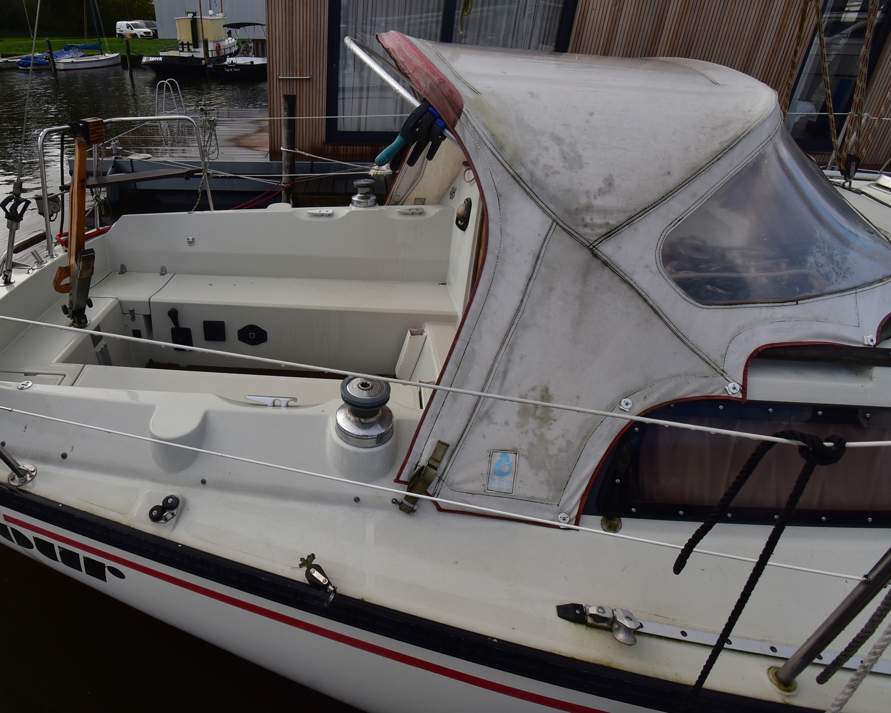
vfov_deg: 70.8
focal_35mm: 19
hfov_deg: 80.4
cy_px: 333
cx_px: 293
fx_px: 501
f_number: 10
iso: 400
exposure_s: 1/250
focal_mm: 10
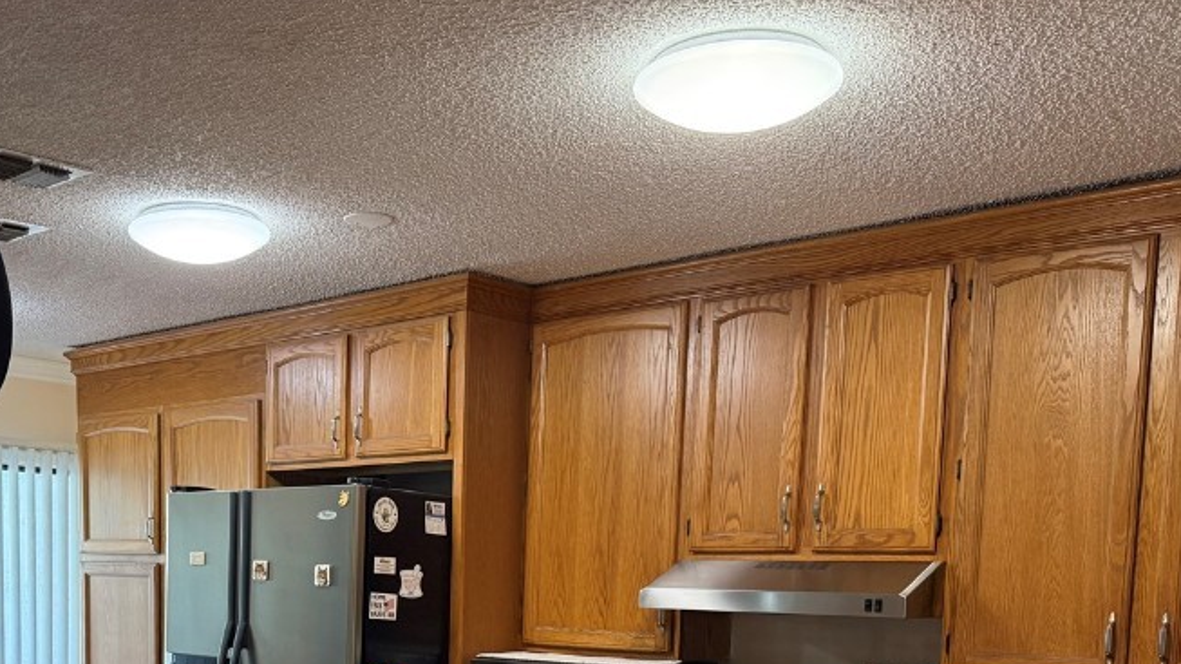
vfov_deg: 27.1
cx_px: 409
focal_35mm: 41
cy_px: 688
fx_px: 1284
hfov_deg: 48.7
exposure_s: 1/60
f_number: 1.78
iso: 250
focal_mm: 6.76
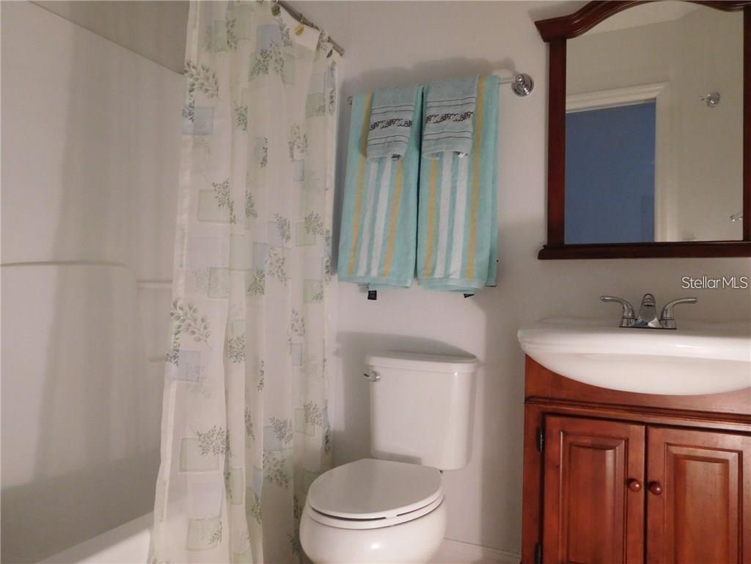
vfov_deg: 54.9
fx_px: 542
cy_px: 282
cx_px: 376
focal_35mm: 25
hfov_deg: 69.4
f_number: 3.4
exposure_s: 1/30
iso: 360
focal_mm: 4.5
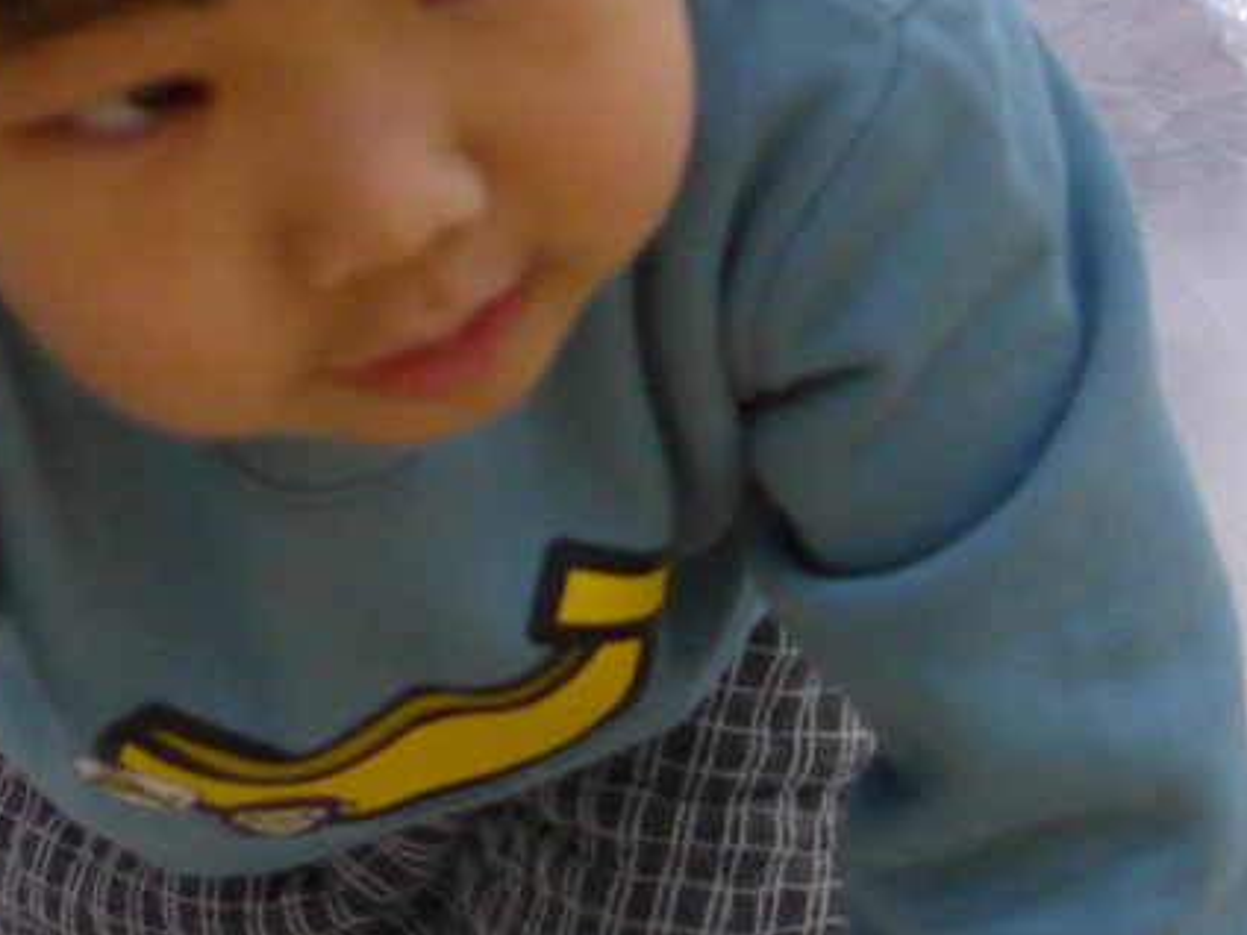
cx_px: 756
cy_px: 538
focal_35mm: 136
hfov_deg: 14.5
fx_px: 4899
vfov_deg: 10.9
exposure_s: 1/500
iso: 1600
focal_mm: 17.7
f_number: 2.3
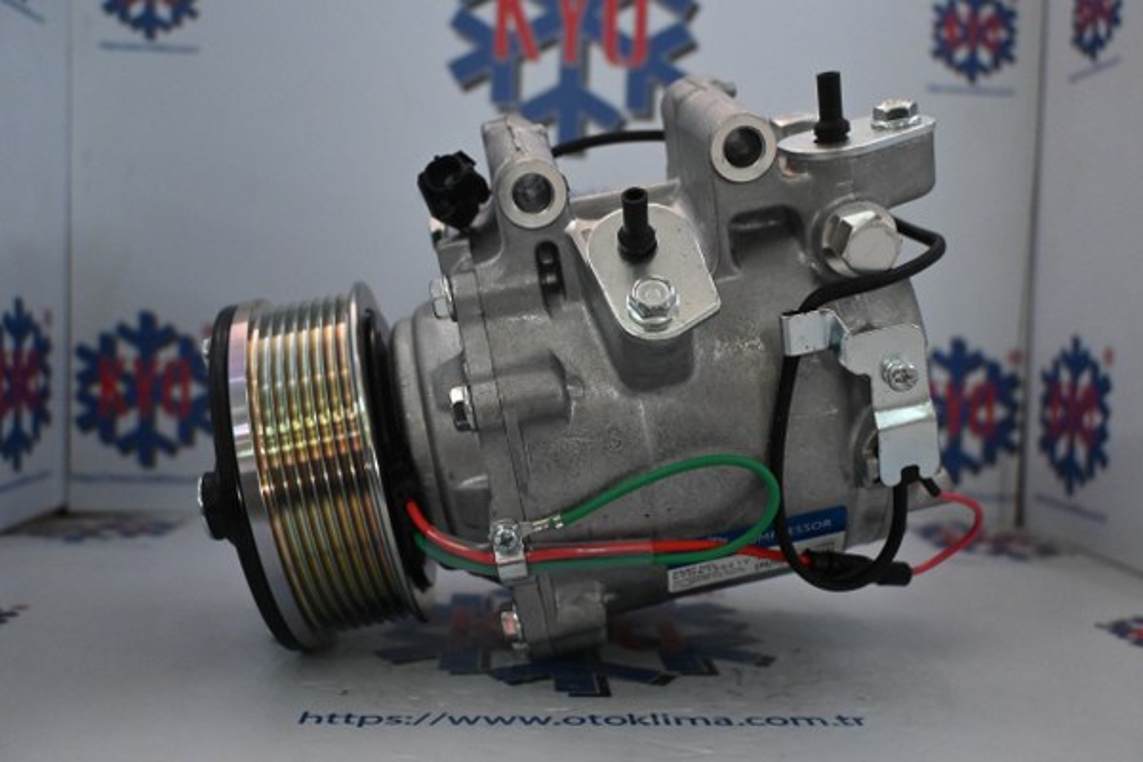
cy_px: 381
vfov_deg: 38.4
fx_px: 1095
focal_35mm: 34
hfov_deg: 55.1
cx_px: 572
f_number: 4.2
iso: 3600
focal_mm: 23
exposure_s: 1/60
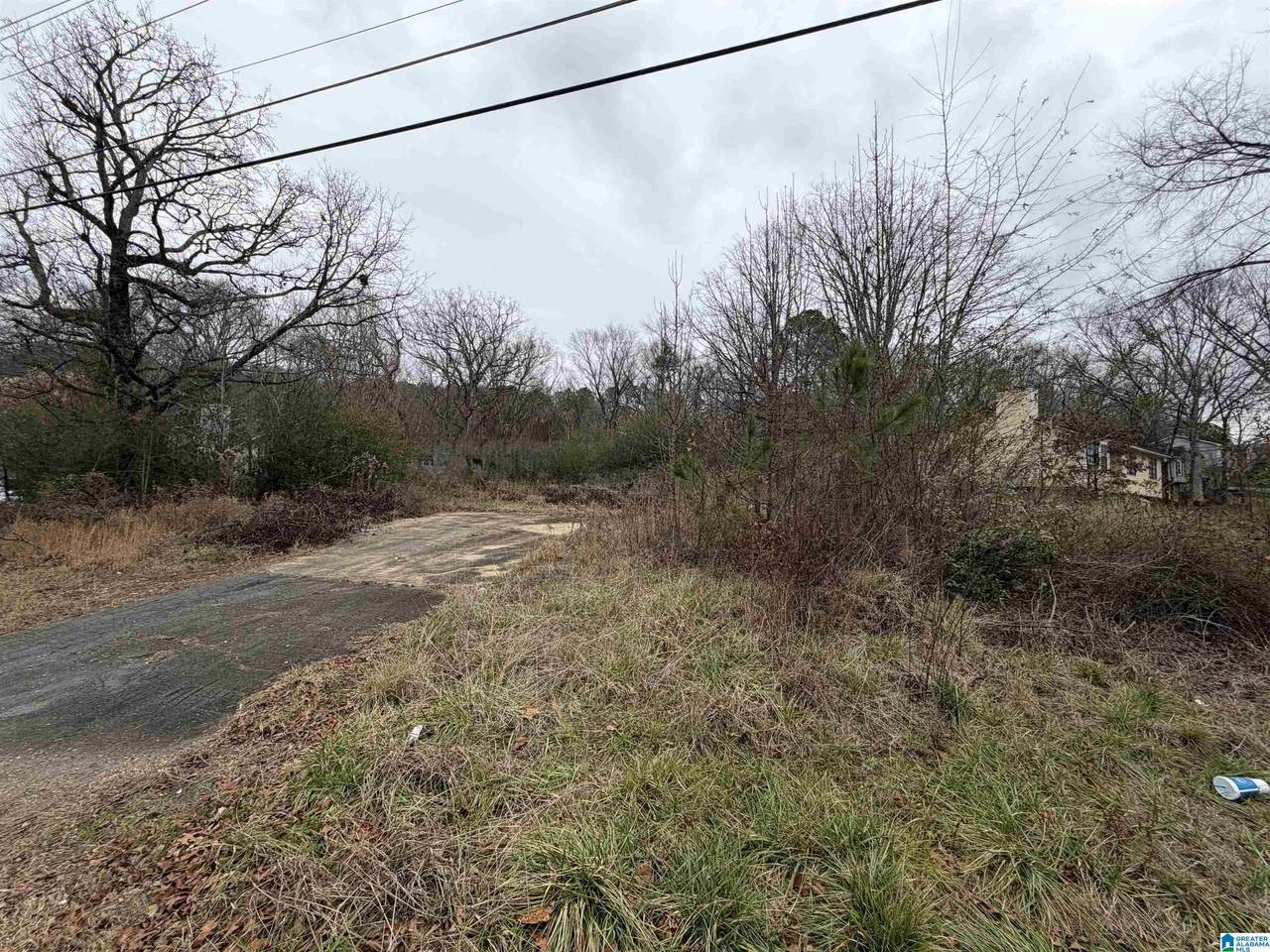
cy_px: 476
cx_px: 635
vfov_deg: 85.7
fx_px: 514
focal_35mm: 14
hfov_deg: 102.1
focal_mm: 2.22
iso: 50
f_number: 2.2
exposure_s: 1/502
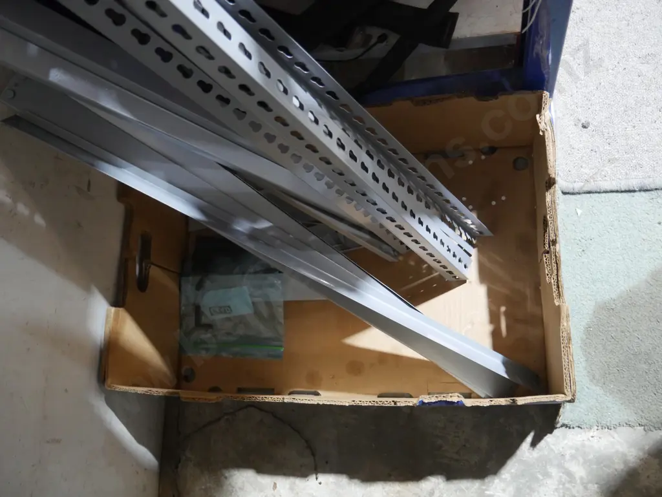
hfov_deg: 56.8
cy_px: 248
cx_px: 331
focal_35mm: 32
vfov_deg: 44.2
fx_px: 612
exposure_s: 1/60
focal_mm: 16
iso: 2500
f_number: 3.6
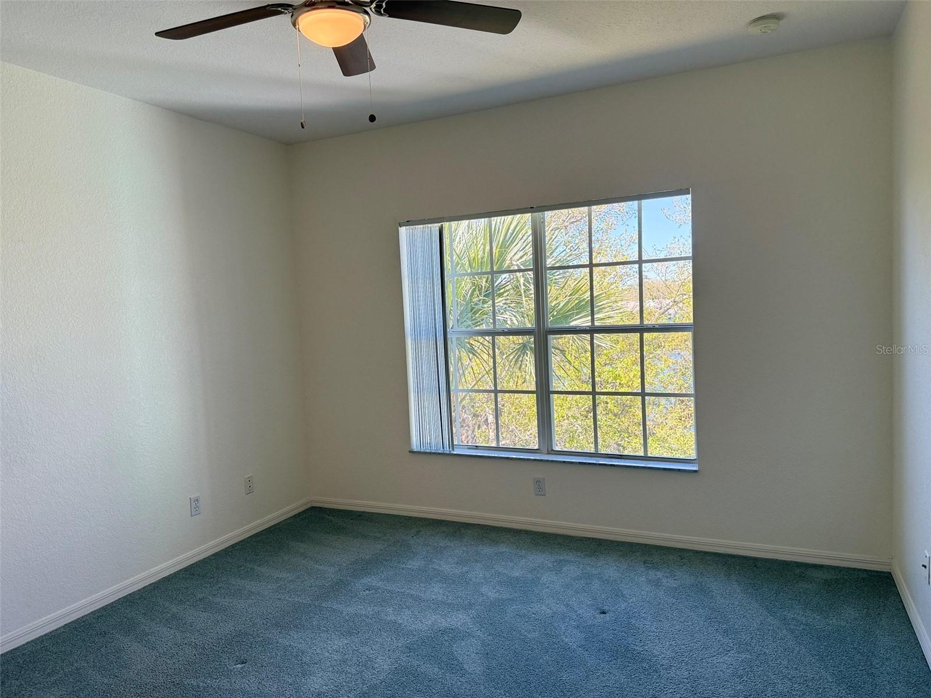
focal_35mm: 24
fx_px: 645
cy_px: 349
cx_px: 466
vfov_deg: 56.8
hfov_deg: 71.6
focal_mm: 6.76
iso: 100
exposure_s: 1/342
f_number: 1.78
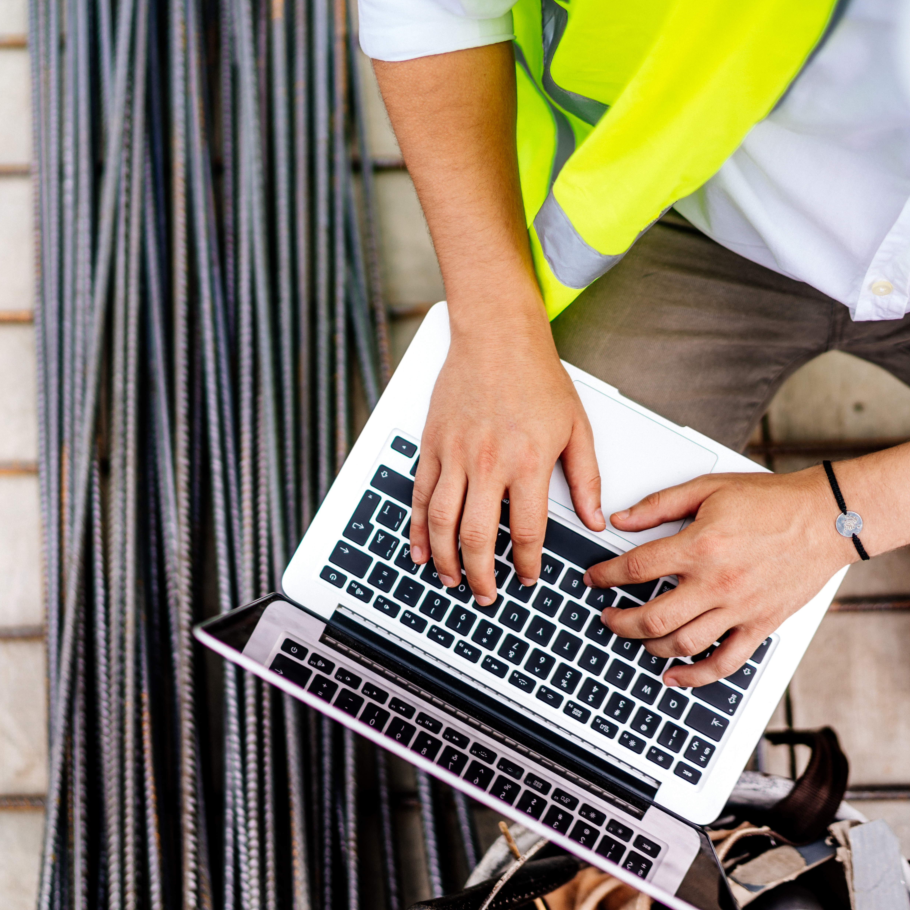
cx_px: 429
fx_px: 1428
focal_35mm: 48
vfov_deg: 35.3
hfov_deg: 35.3
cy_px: 424
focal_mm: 35
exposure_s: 1/2500
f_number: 1.4
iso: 80
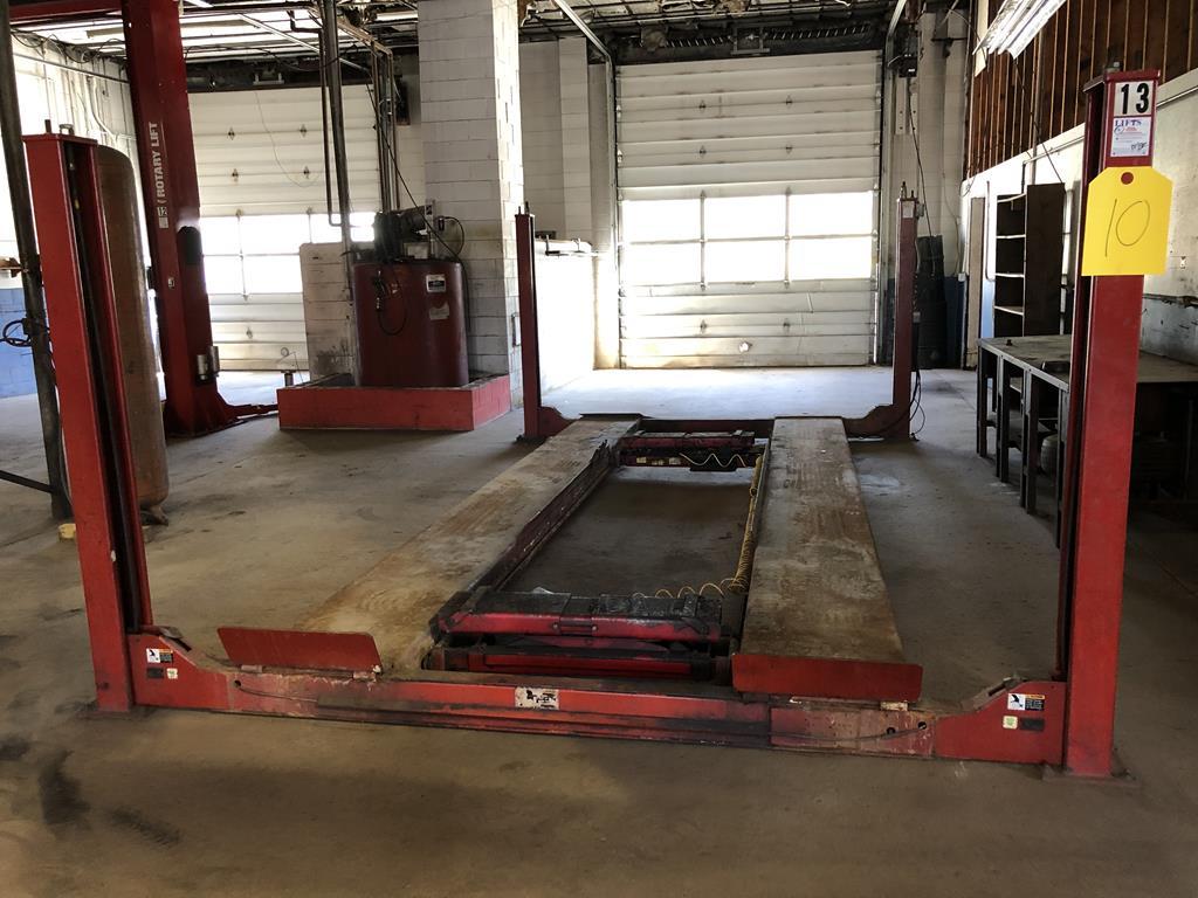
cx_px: 599
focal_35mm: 28
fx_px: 969
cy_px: 449
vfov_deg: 49.7
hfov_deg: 63.4
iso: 64
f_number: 1.8
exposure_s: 1/15
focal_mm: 4
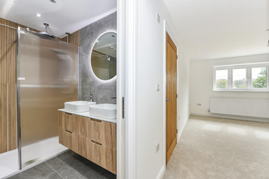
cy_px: 90
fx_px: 112
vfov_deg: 77.3
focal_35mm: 15
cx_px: 134
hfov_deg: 100.4
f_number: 8
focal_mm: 15
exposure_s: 1/30
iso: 400
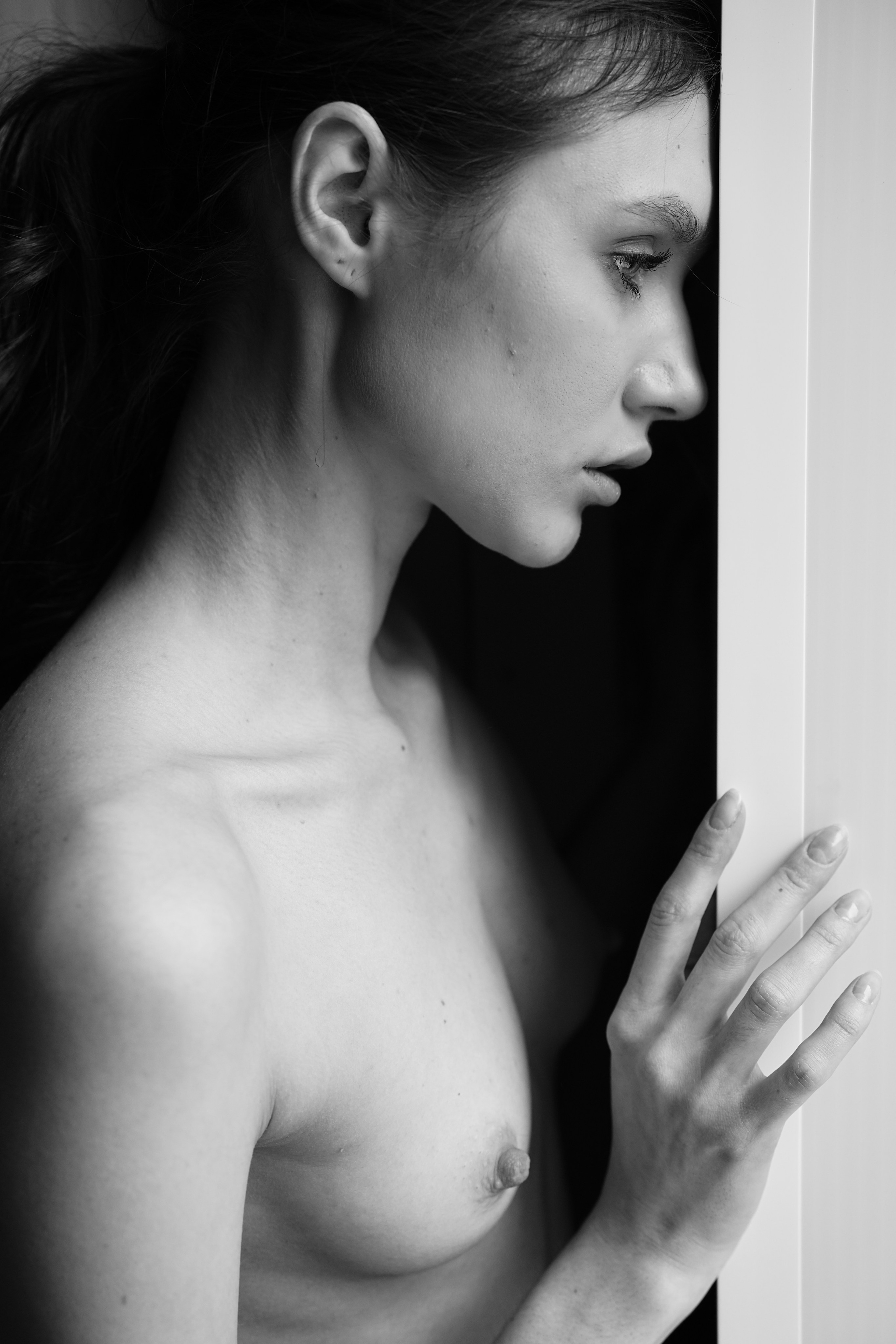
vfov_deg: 39.6
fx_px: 1867
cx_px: 448
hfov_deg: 27.0
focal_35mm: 50
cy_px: 672
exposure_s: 1/100
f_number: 2.8
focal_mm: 50
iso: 640
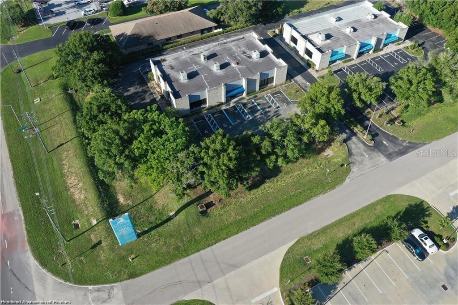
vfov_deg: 46.4
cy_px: 152
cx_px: 229
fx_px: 356
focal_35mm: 28
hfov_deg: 65.5
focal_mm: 10.26
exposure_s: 1/320
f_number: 5.6
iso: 100
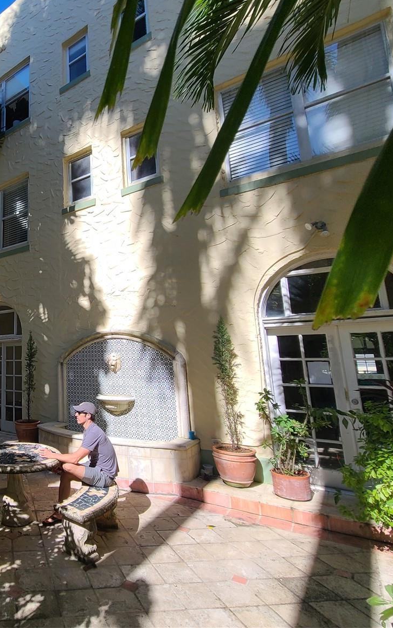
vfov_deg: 88.0
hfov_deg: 52.9
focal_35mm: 19
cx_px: 25
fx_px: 326
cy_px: 304
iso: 50
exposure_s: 1/1448
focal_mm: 2.2
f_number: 2.2
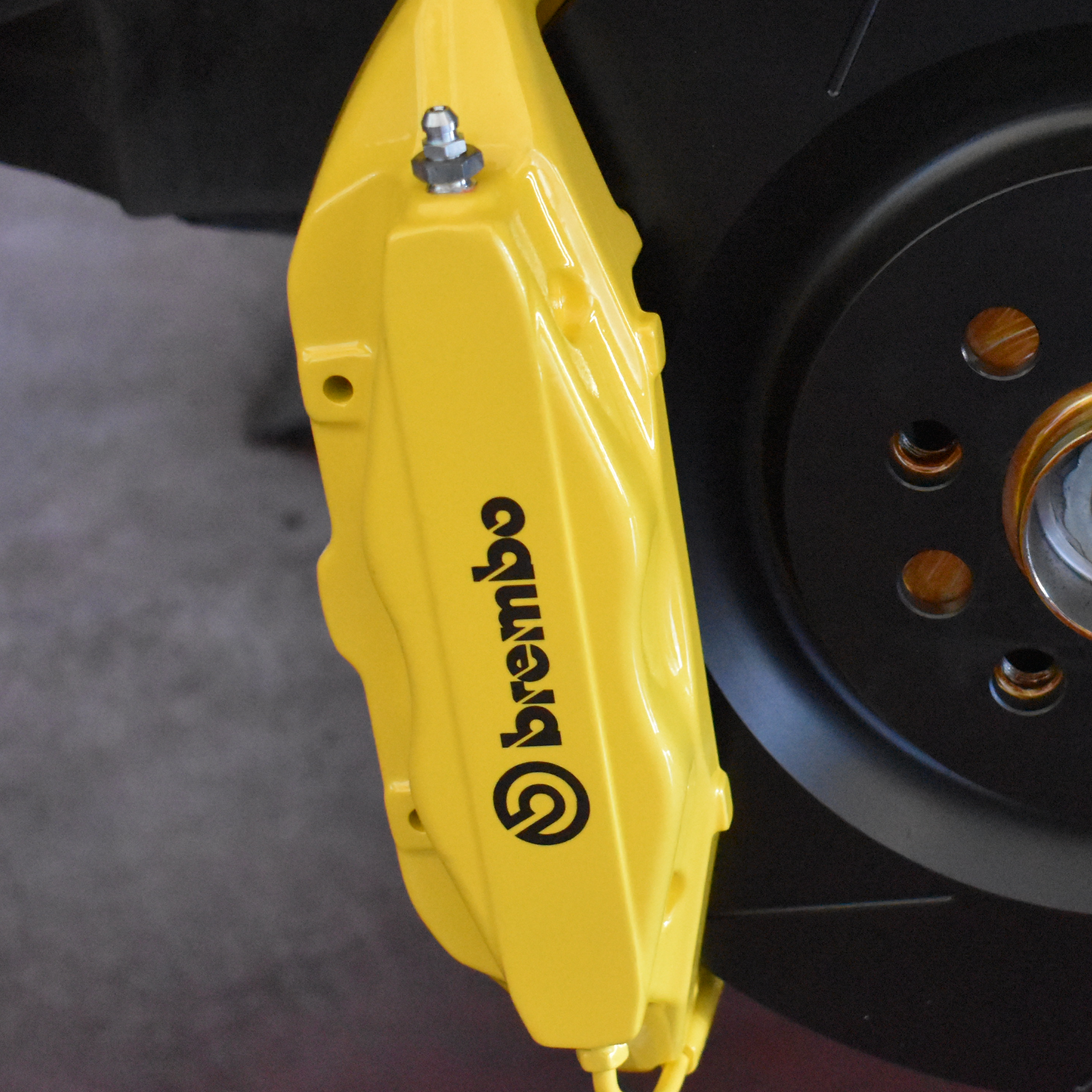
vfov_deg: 19.7
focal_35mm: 88
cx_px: 1082
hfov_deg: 19.2
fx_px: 3141
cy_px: 403
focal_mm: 34
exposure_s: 1/125
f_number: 4.5
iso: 7200
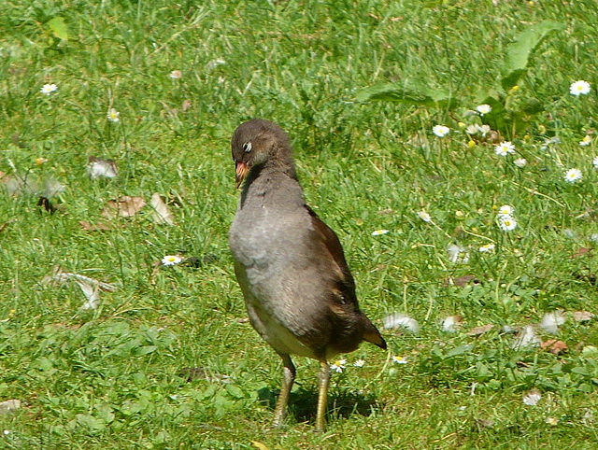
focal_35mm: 799
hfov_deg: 2.5
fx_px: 13824
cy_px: 225
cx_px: 299
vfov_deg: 1.9
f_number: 5.2
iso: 80
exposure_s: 1/200
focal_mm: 108
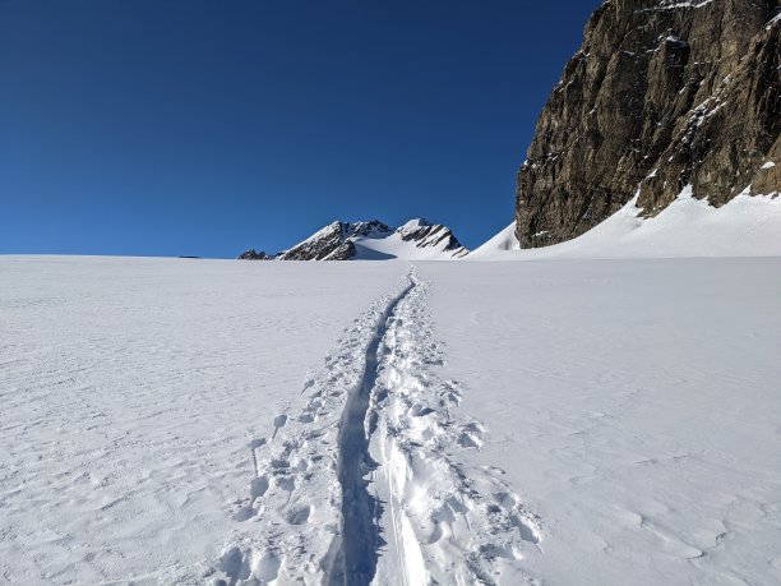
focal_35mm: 27
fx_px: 609
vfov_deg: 51.4
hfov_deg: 65.3
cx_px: 390
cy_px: 293
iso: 78
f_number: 1.73
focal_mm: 4.38
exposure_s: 1/11765
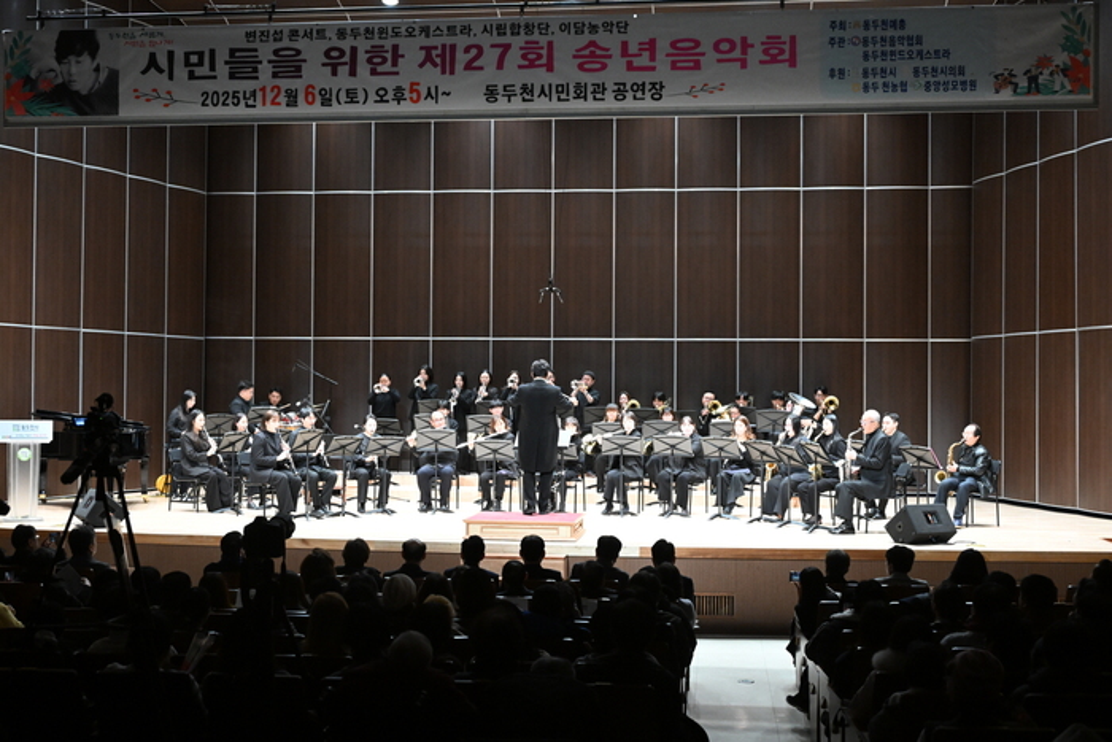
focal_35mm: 45
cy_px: 371
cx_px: 556
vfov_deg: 29.9
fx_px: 1390
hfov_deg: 43.6
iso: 5000
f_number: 5.3
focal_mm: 45
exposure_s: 1/100
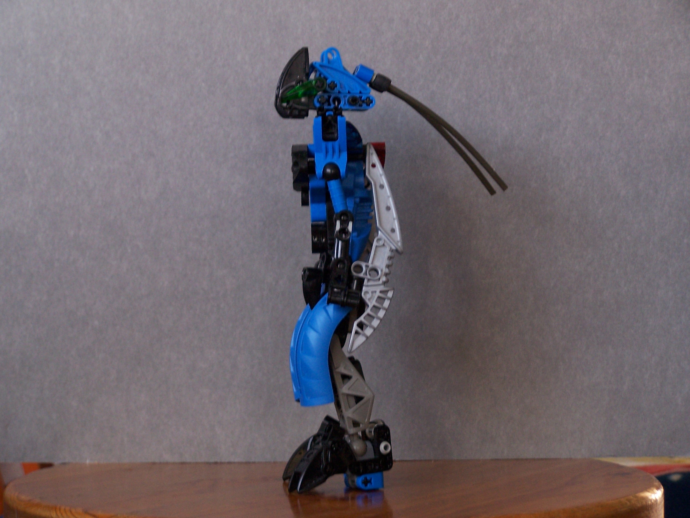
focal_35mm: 117
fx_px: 2332
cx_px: 345
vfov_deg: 12.7
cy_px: 259
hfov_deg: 16.8
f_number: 3.2
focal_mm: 19.4
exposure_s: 1/8
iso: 140
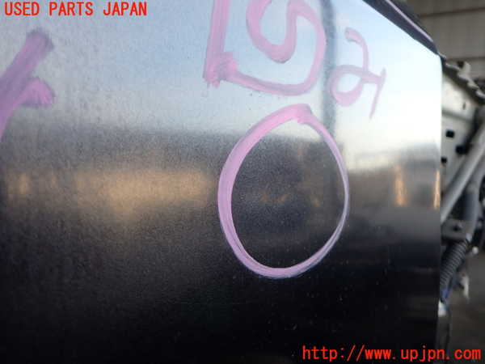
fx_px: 420
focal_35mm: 30
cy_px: 182
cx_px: 242
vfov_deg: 46.8
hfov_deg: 60.0
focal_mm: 5.4
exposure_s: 1/125
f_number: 2.3
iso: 160
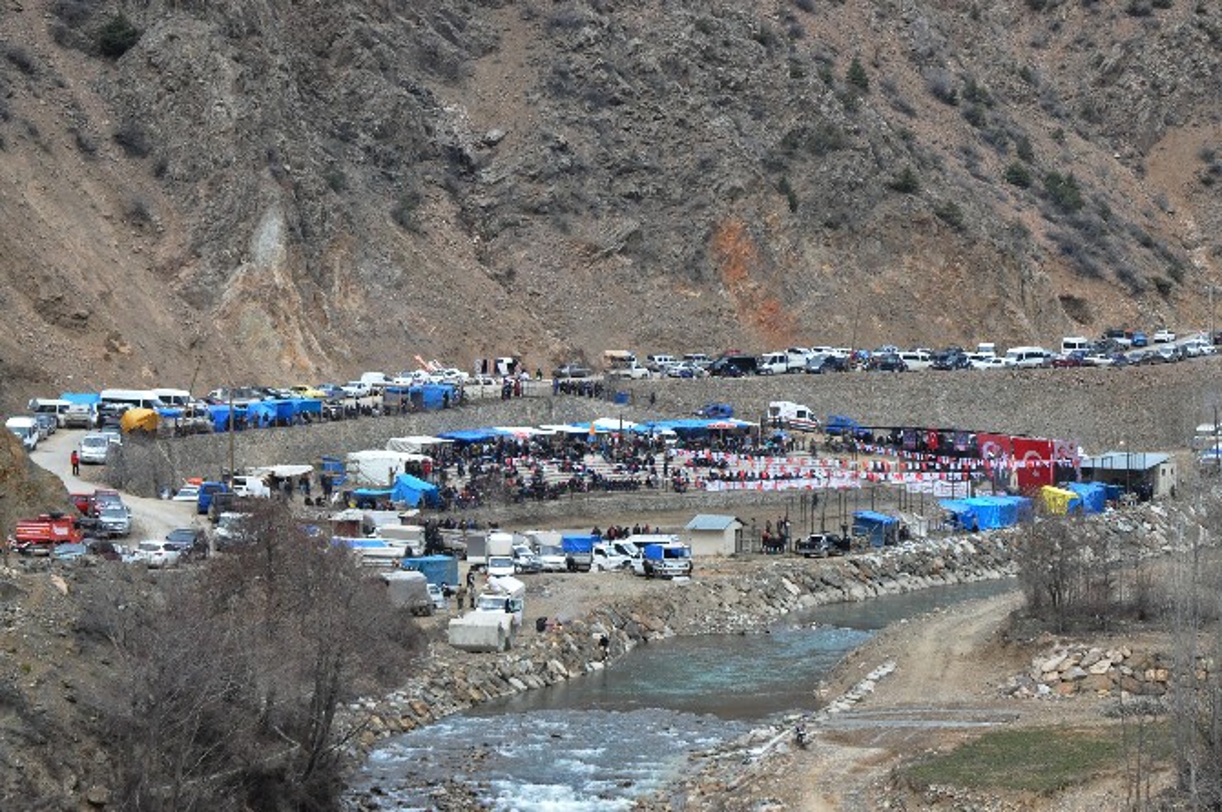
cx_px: 611
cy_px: 406
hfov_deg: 16.1
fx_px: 4323
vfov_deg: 10.7
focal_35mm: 128
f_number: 11
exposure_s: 1/2000
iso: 3200
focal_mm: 85
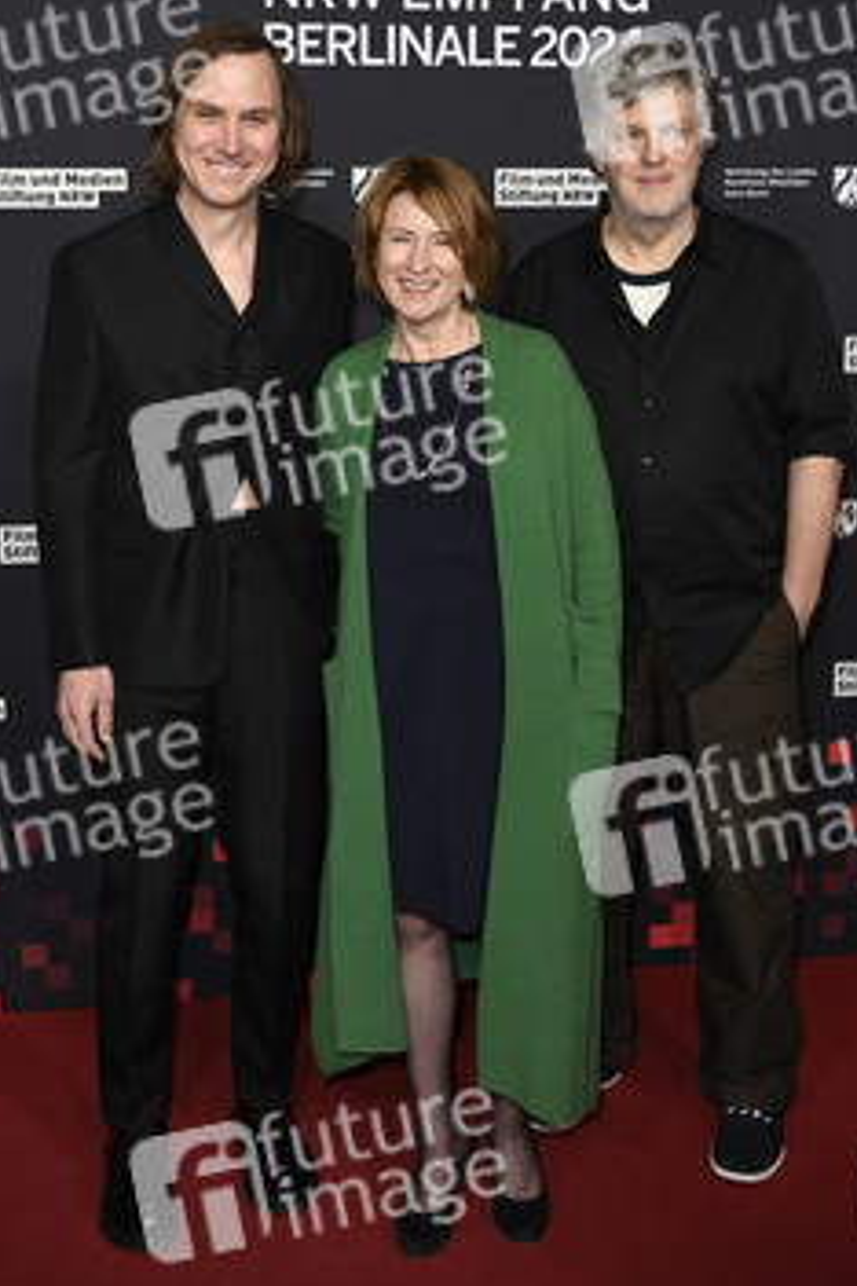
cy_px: 627
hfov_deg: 32.6
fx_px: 1464
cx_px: 425
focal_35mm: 41
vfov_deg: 47.4
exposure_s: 1/250
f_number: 4
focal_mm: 36
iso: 800
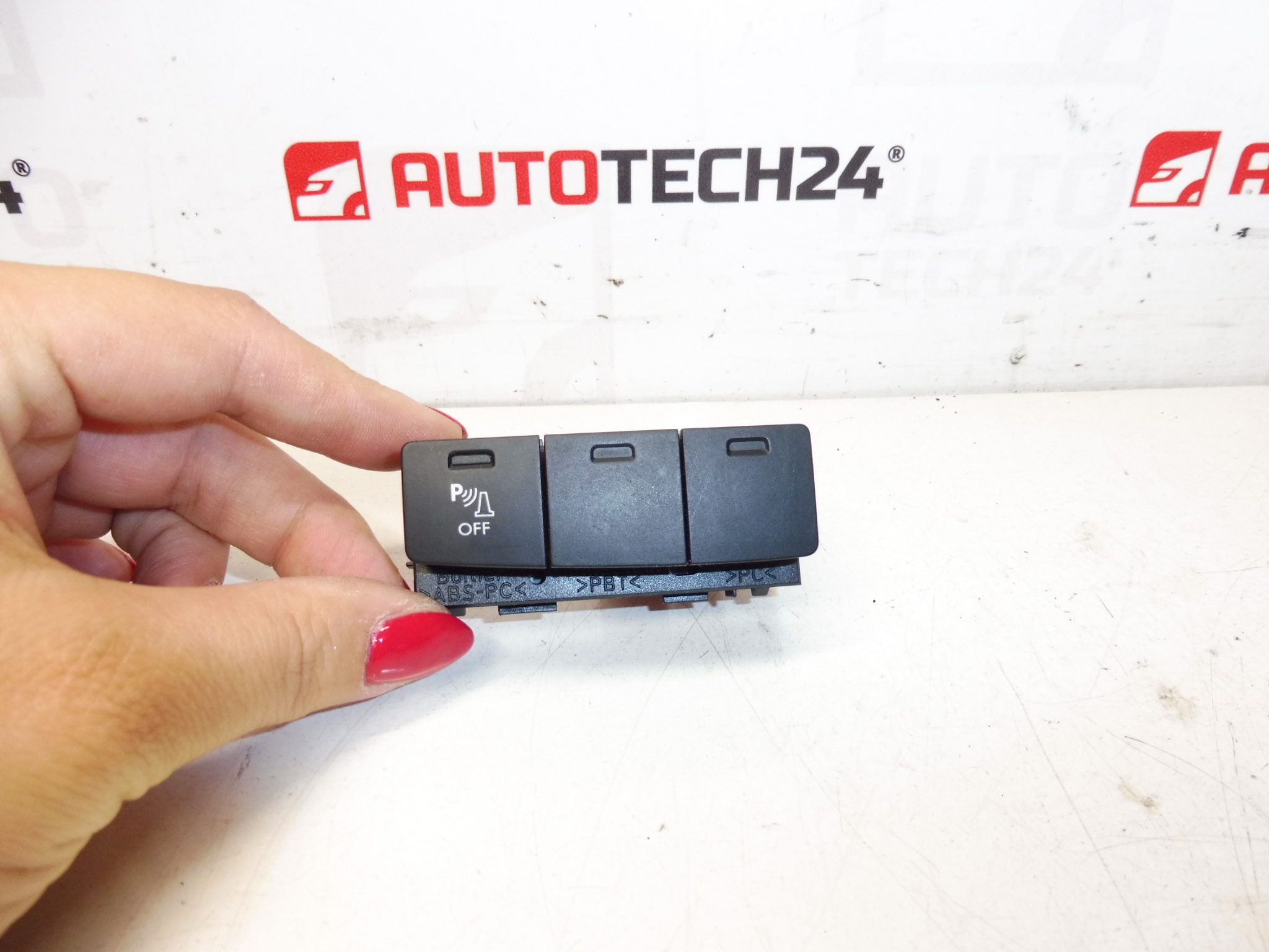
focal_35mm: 24
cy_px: 476
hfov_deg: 71.6
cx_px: 634
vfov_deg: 56.8
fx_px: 880
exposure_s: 1/125
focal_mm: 4.3
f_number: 3.5
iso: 200
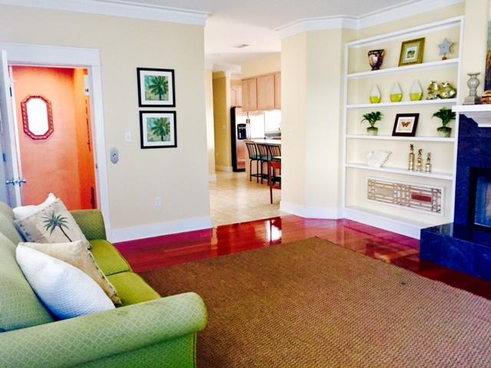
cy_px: 184
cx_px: 246
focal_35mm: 29
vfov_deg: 48.2
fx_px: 411
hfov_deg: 61.7
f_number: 2.2
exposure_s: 1/30
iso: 160
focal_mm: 4.15
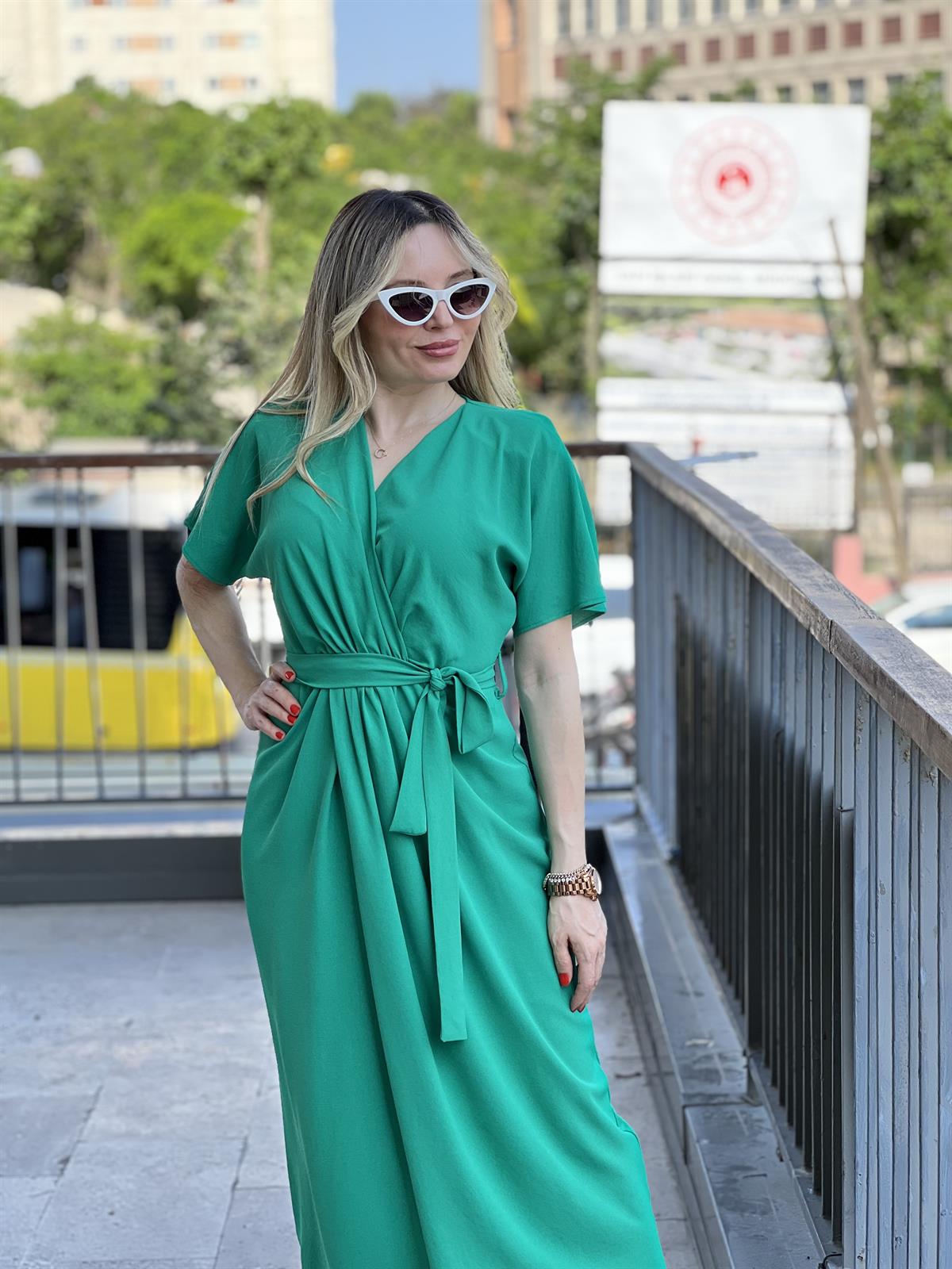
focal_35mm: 77
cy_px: 634
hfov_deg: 19.1
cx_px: 476
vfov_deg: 25.3
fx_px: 2824
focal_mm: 9
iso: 25
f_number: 2.8
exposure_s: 1/215
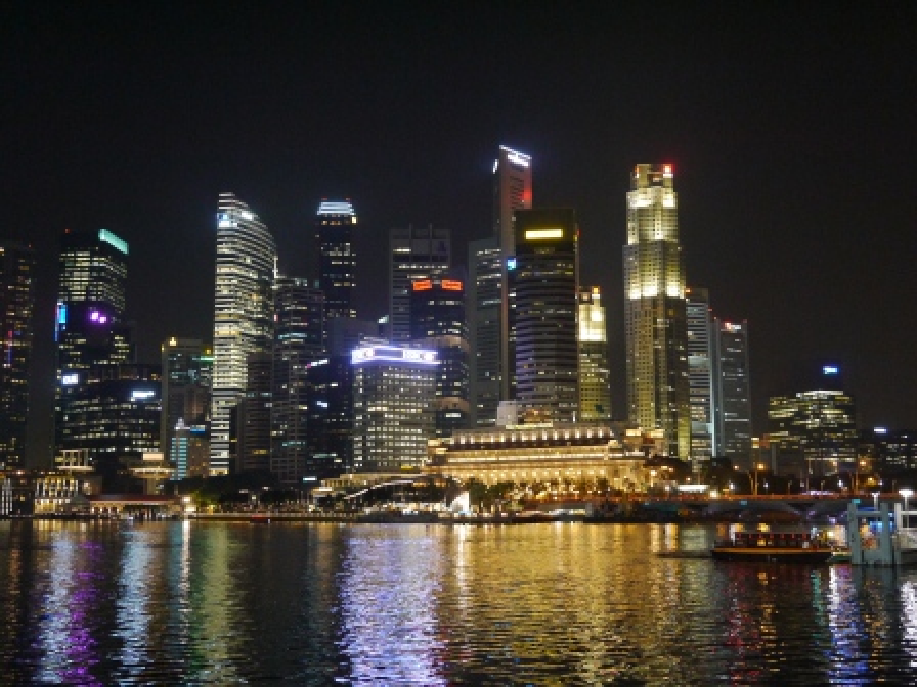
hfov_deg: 44.8
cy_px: 344
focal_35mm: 42
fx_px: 1113
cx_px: 458
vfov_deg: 34.3
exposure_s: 1/10
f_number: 4.5
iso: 1600
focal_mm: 21
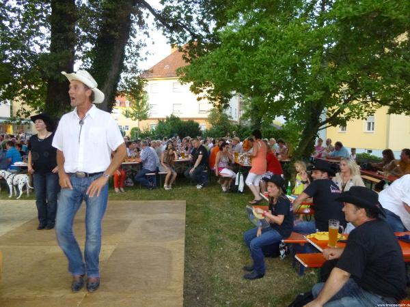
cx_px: 205
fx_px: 296
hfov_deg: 69.4
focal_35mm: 25
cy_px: 154
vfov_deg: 54.9
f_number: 3.1
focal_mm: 4.5
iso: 400
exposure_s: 1/60
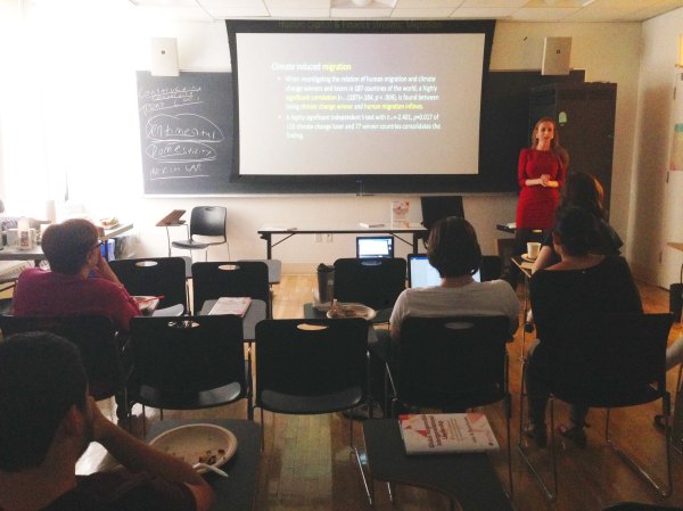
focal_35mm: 33
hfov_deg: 55.4
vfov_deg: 42.9
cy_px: 256
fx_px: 651
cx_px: 342
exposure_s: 1/20
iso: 320
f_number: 2.4
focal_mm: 4.12
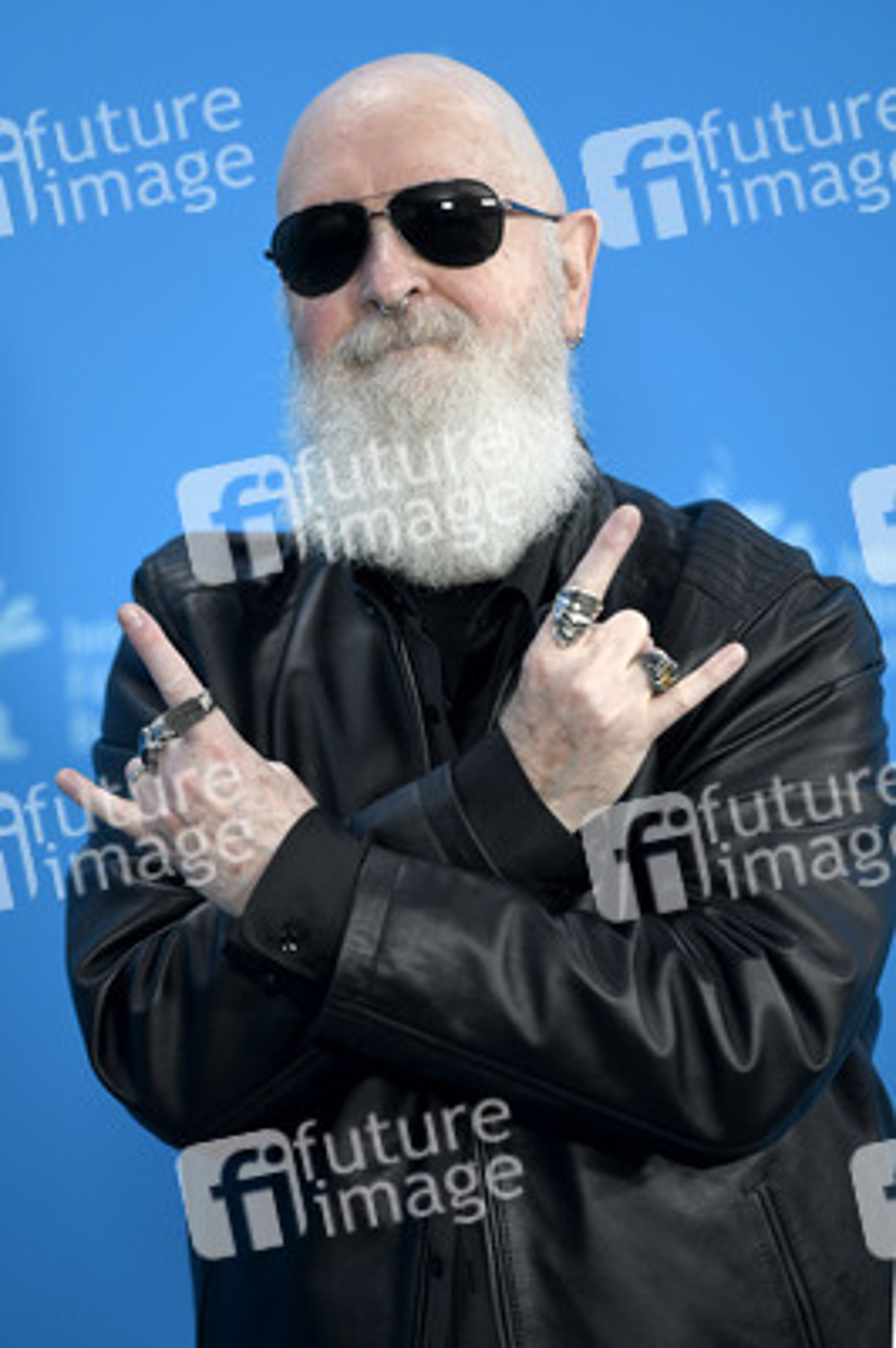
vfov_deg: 10.6
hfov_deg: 7.0
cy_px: 674
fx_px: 7292
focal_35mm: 195
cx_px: 448
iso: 800
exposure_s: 1/320
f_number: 3.5
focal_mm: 195
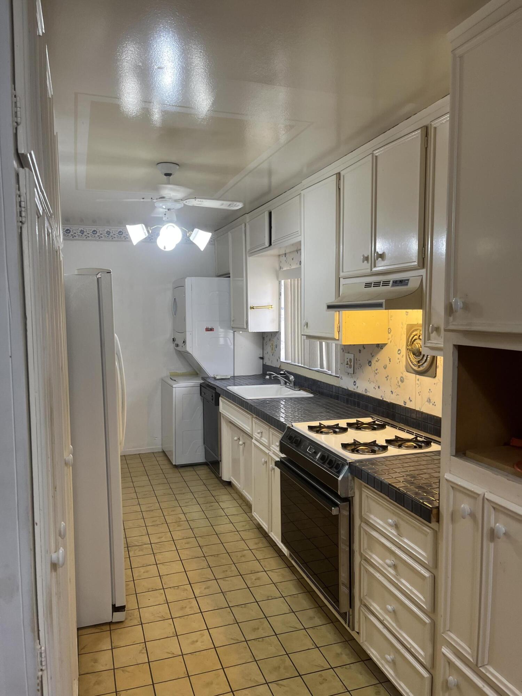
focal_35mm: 26
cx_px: 261
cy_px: 348
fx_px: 523
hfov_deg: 53.1
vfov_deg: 67.3
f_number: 1.6
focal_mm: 5.1
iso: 100
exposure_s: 1/120
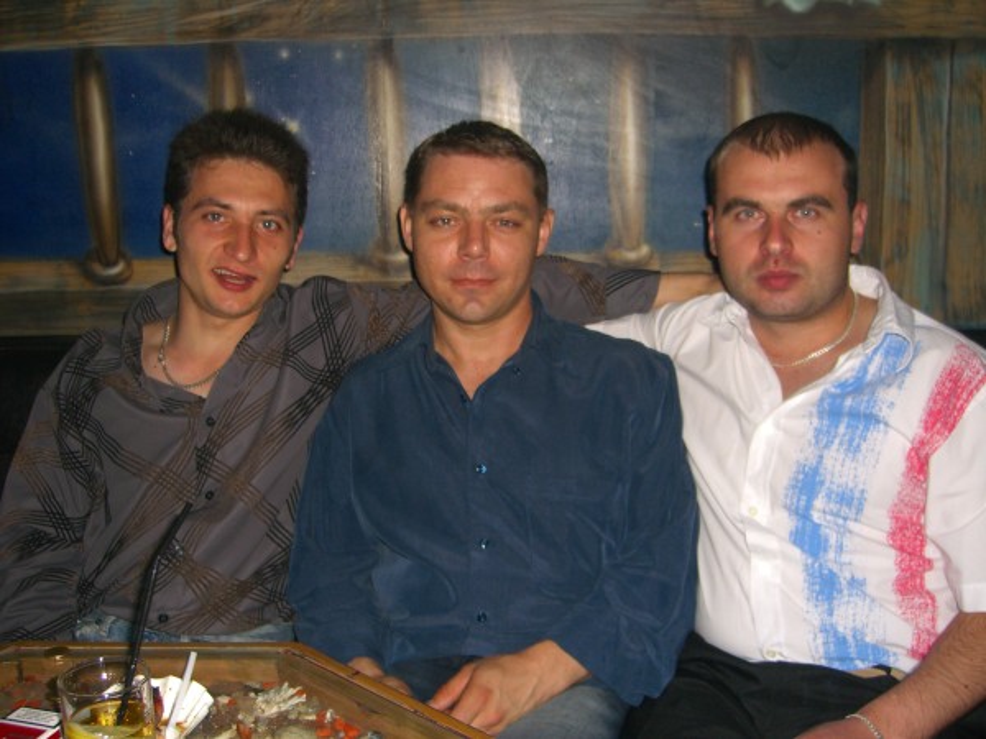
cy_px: 370
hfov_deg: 49.0
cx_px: 493
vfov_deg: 37.7
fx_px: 1082
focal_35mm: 38
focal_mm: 7.9
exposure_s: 1/60
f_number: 2.8
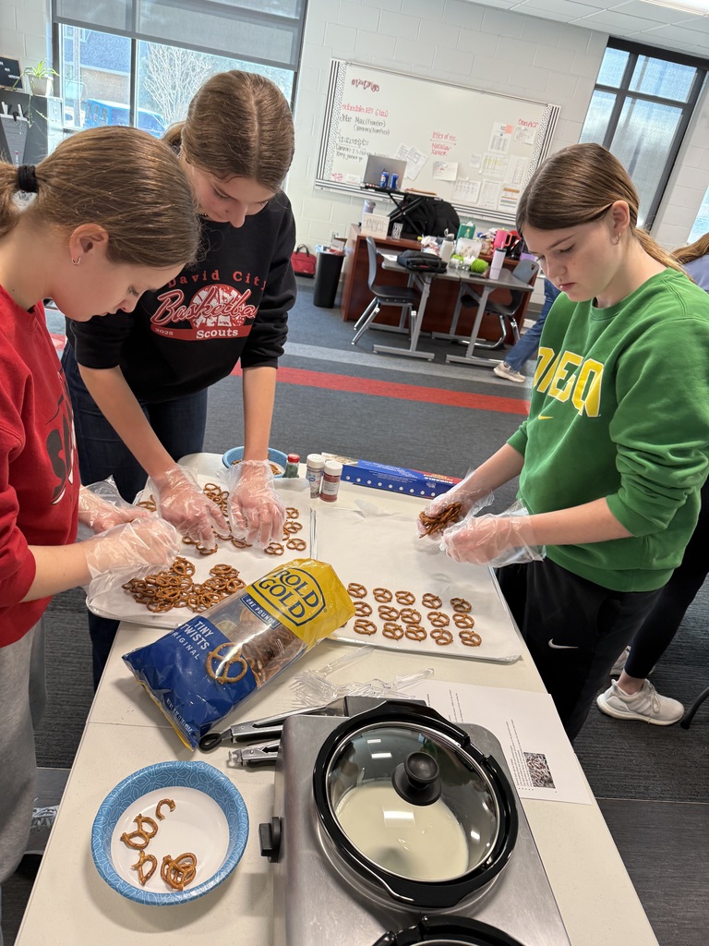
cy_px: 473
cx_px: 354
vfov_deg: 71.6
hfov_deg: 56.8
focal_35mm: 24
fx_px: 655
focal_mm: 6.76
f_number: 1.78
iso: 125
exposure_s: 1/75
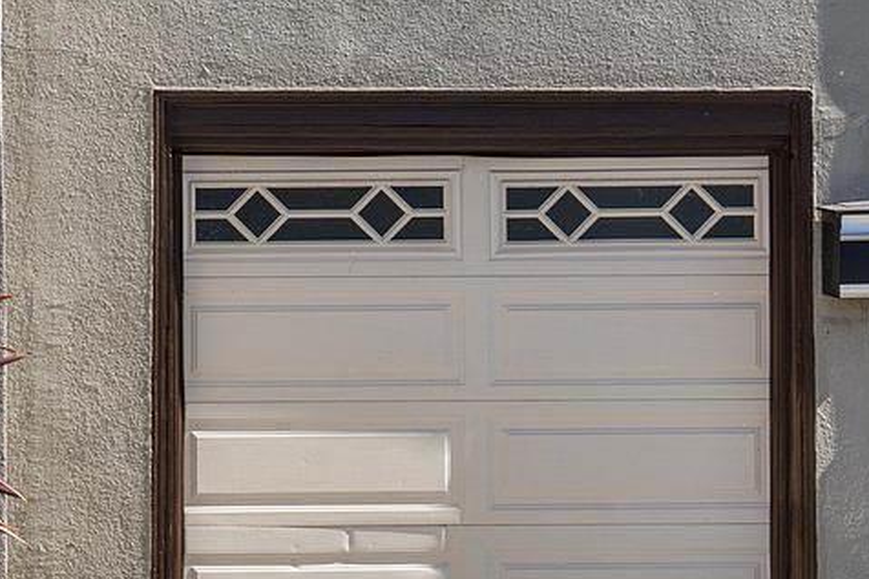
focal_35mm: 129
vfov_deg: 10.2
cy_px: -333
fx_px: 3113
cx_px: -250
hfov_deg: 15.2
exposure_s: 1/250
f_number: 9
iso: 160
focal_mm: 30
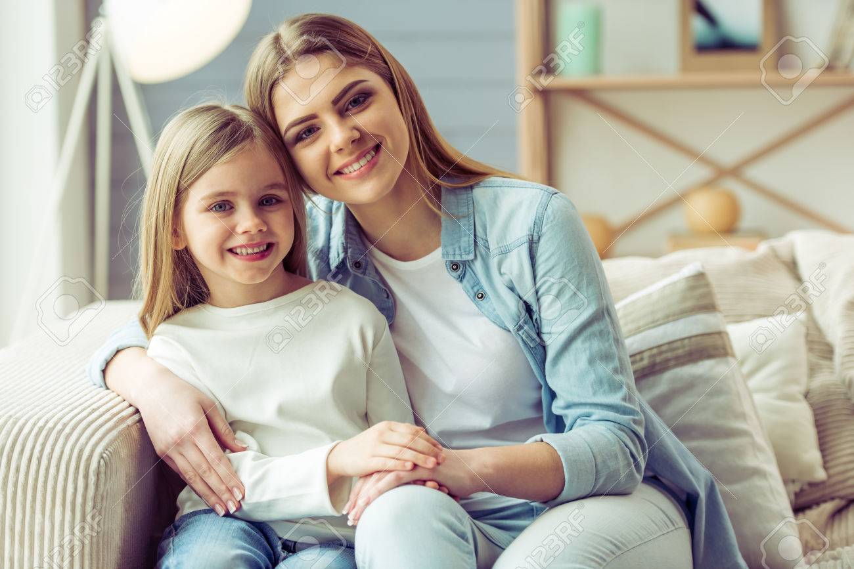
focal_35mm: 98
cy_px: 284
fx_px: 2325
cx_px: 427
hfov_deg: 20.8
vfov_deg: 14.0
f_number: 2.8
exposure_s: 1/160
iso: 125
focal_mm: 98
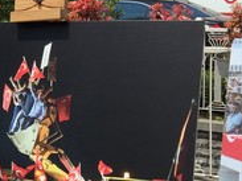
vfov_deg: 13.9
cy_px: 90
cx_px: -128
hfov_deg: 16.7
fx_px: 741
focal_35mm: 106
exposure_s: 1/2083
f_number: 2.2
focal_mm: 4.15
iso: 32
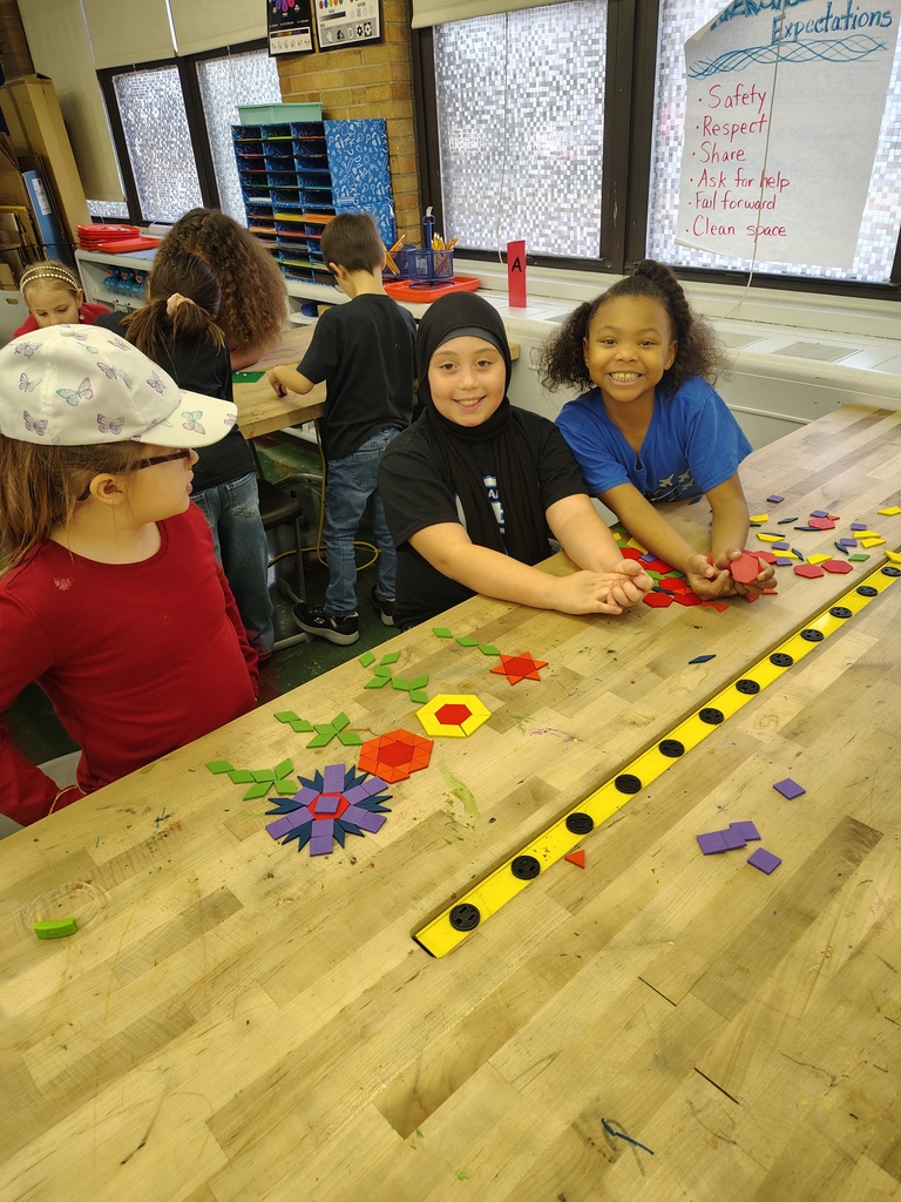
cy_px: 601
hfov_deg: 56.8
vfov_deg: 71.6
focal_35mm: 24
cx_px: 450
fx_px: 833
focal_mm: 5.56
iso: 416
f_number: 1.8
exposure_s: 1/120
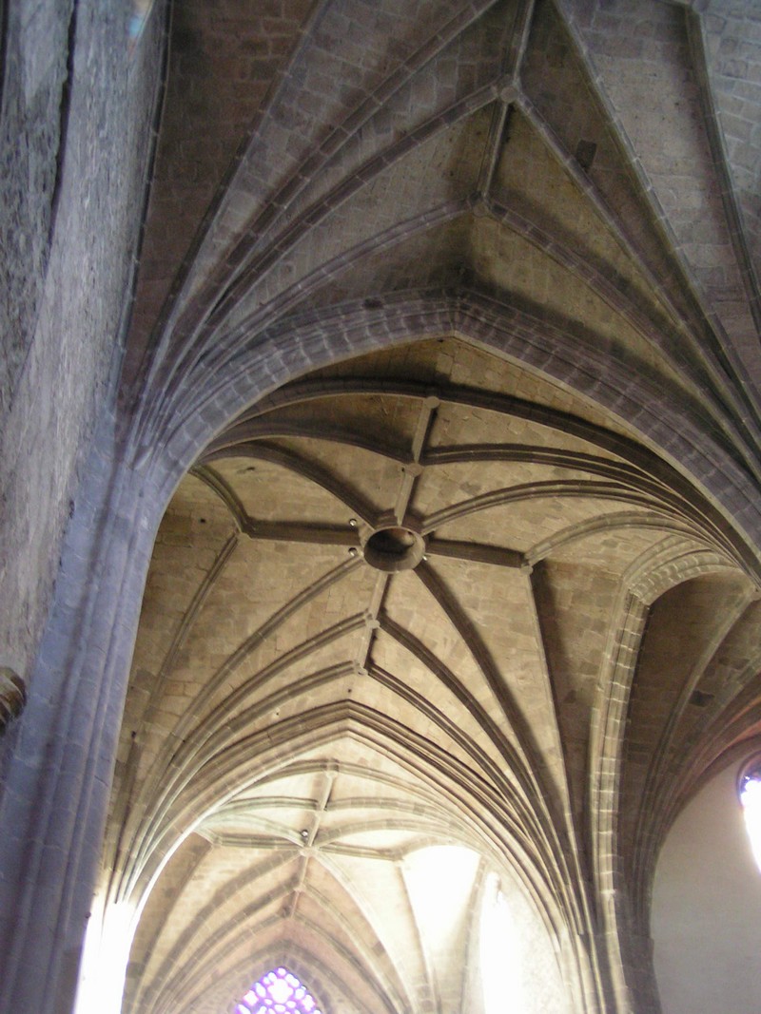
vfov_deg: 49.0
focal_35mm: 38
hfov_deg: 37.7
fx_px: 1114
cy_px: 507
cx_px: 380
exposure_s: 1/4
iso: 200
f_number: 2.8
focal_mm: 5.8
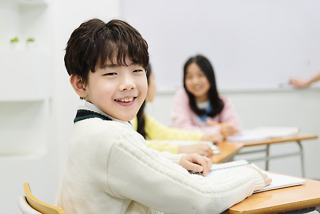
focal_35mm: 60
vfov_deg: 22.6
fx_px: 534
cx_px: 160
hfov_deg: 33.4
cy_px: 107
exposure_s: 1/200
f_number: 2.8
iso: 800
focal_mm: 60
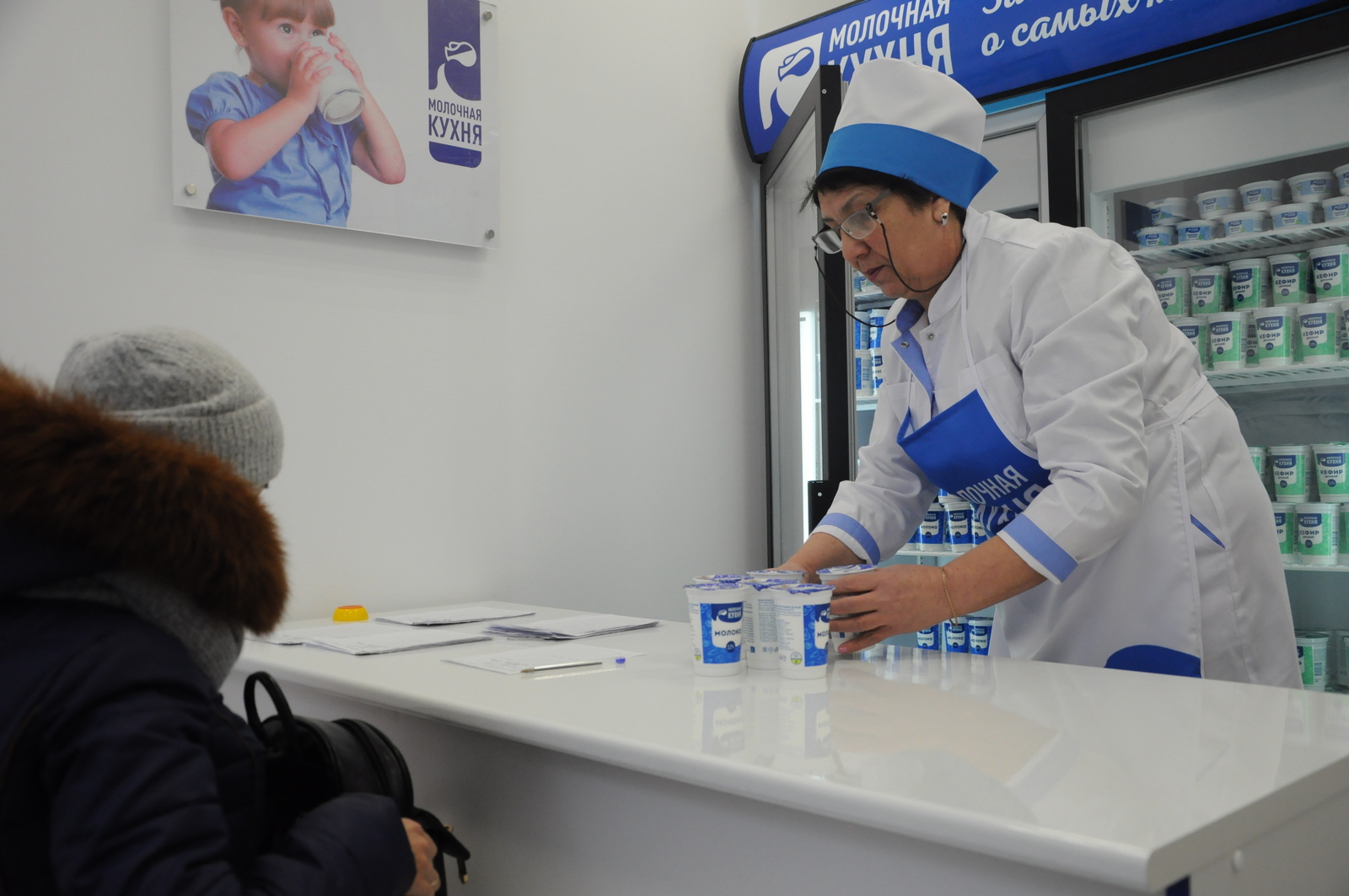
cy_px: 448
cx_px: 674
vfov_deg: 39.9
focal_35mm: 33
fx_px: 1235
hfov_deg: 57.3
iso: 1000
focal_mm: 22
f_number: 4.5
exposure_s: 1/500
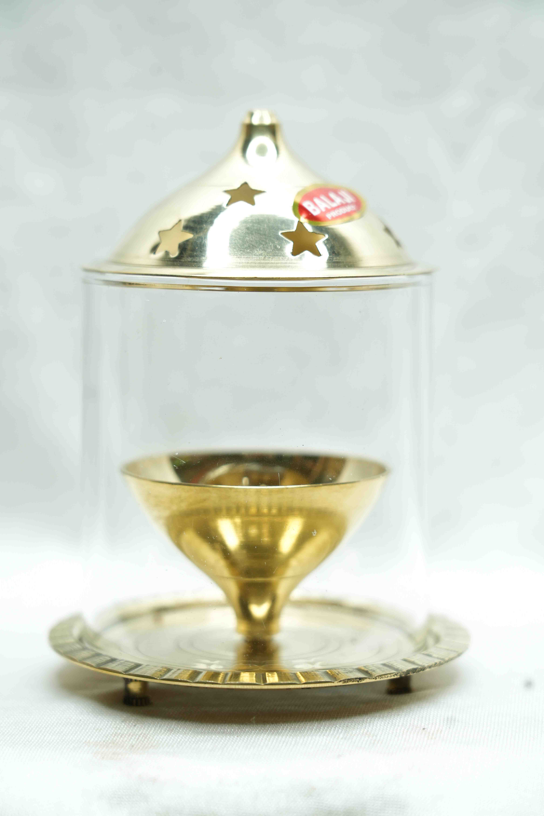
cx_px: 272
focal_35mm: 95
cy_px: 408
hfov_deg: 14.4
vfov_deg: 21.5
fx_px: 2153
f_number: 5.6
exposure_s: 1/80
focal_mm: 95
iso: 500
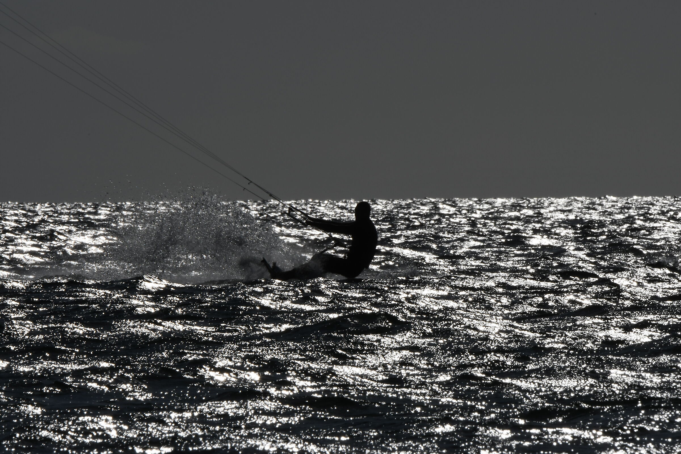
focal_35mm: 900
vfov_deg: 1.5
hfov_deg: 2.3
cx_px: 340
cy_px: 227
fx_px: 17024
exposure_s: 1/500
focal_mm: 600
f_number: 40
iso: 140
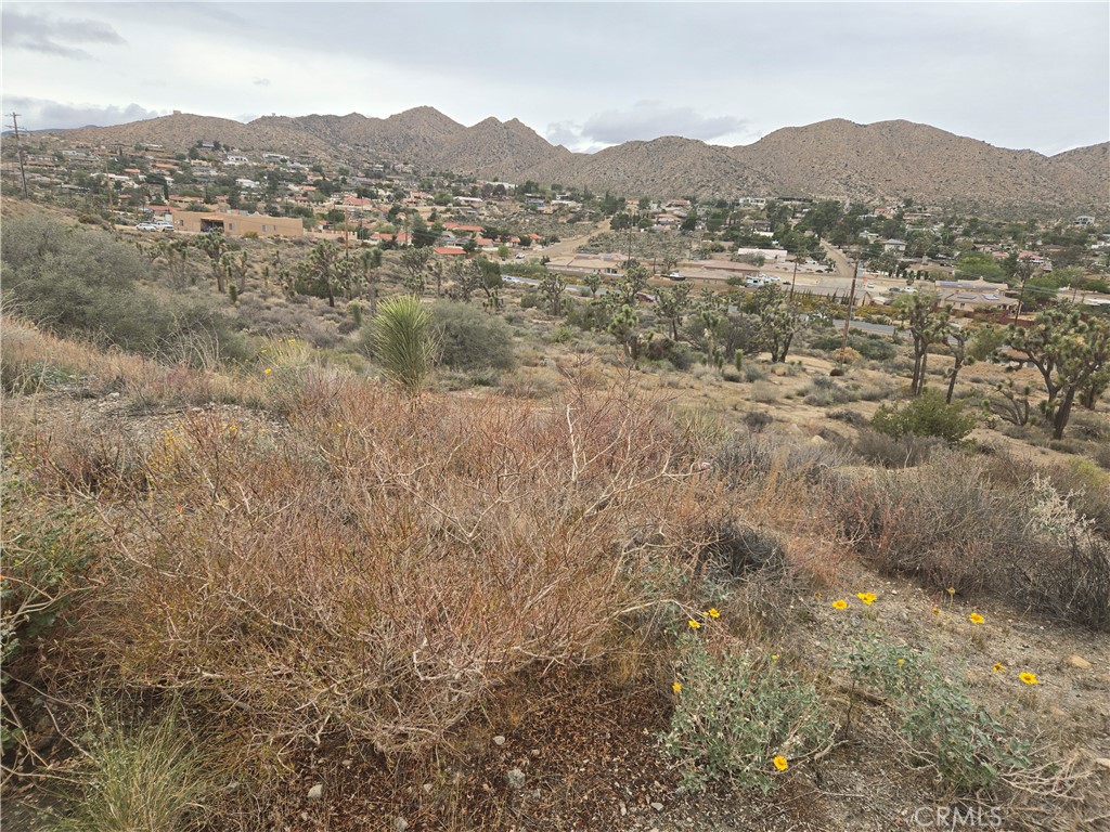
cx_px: 555
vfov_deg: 58.9
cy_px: 416
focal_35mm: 23
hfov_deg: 73.9
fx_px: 738
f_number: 1.8
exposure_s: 1/790
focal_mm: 5.4
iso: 25
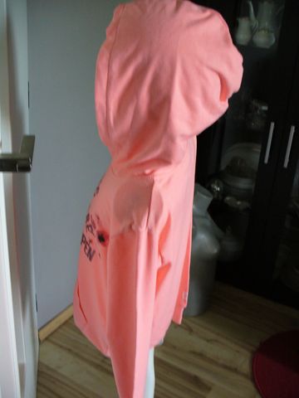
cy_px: 199
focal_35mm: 37
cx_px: 150
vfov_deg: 50.1
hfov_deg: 38.7
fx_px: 426
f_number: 2.8
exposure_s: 1/20
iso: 200
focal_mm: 6.1
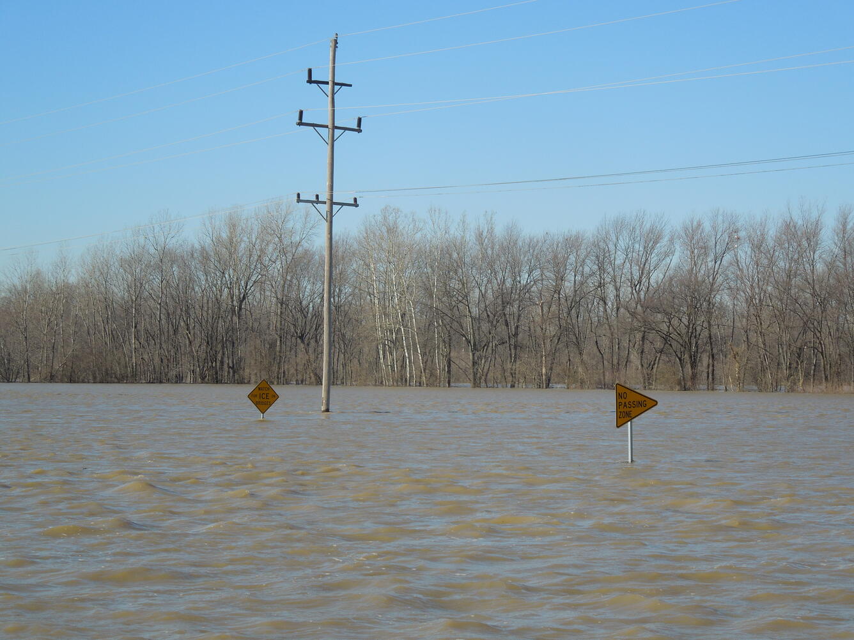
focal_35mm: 89
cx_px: 427
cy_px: 320
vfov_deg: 16.6
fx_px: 2196
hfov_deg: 22.0
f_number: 4.6
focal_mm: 16
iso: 100
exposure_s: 1/640
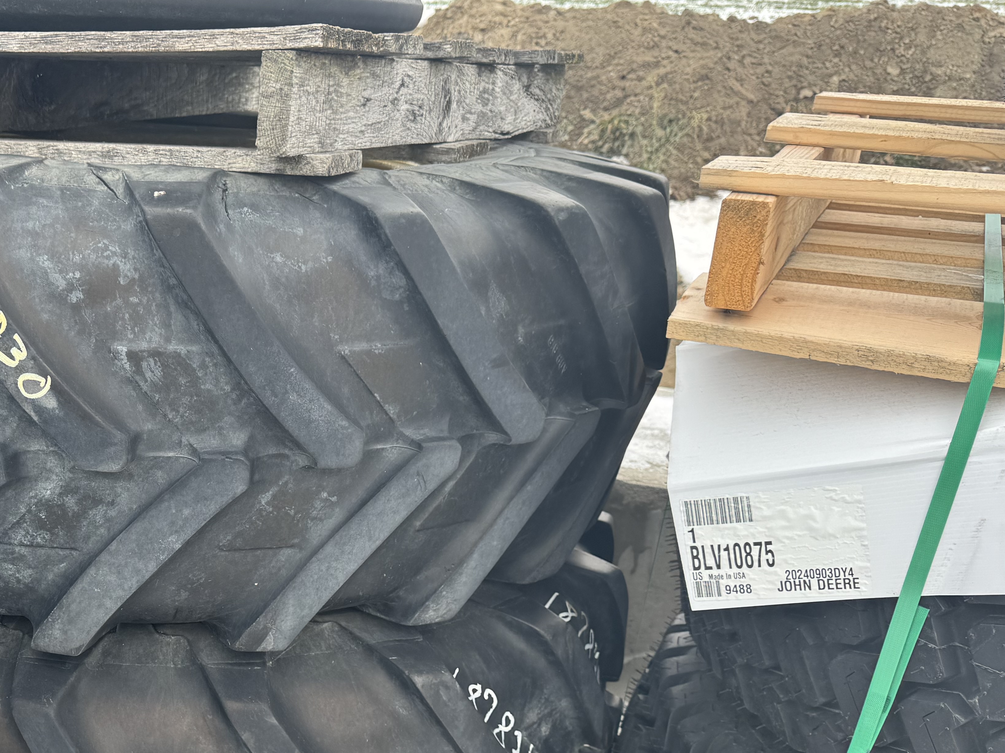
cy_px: 589
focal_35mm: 42
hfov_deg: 43.0
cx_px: 218
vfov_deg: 33.5
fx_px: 1219
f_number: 1.78
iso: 80
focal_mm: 6.76
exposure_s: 1/237
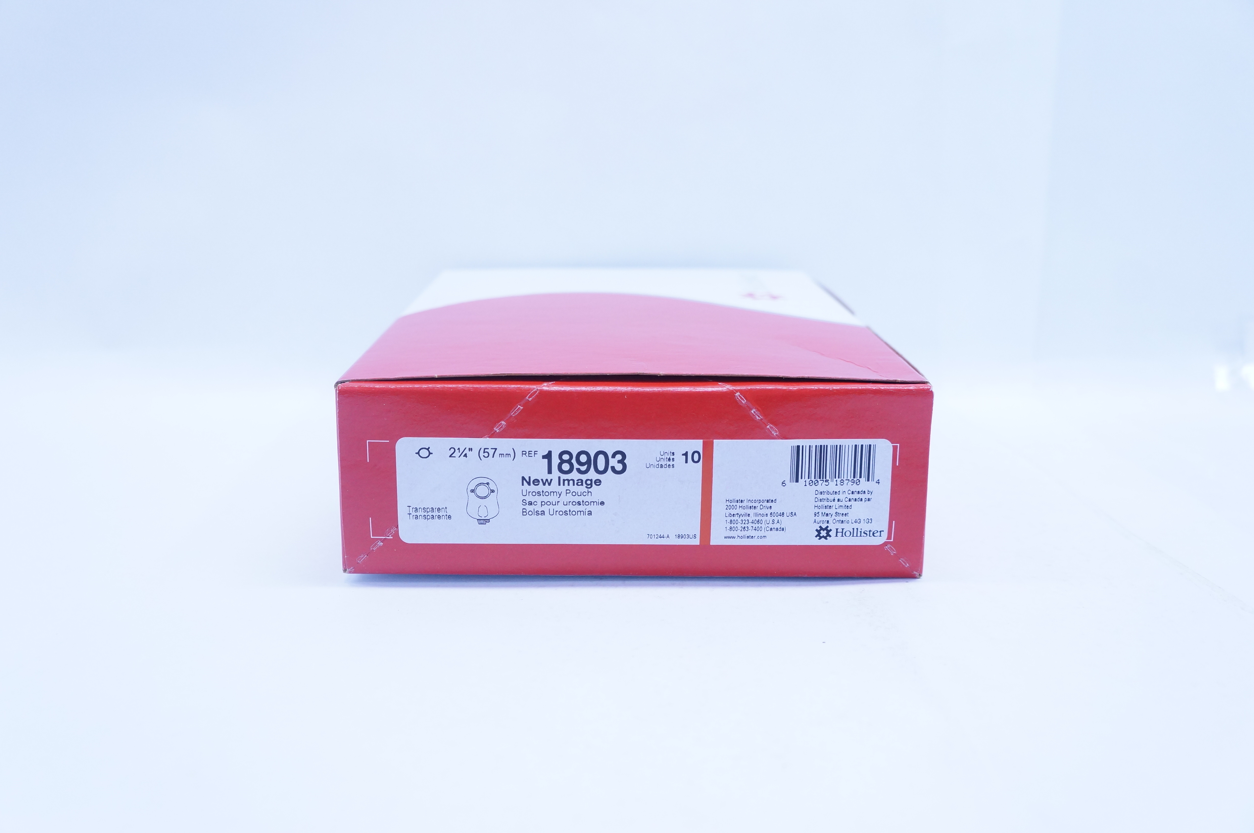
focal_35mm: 34
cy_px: 416
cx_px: 627
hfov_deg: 55.2
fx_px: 1200
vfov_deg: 38.3
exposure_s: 1/200
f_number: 4.5
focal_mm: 23
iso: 800
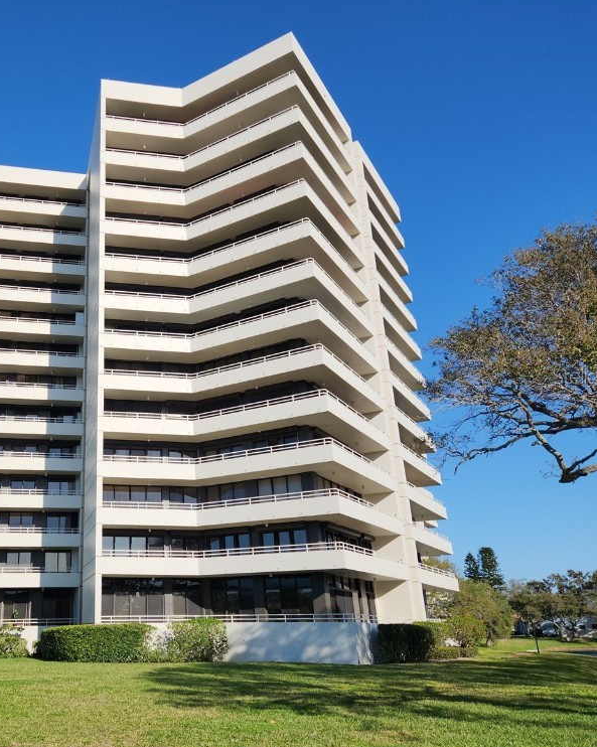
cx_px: 132
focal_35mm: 31
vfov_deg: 57.2
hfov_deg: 45.1
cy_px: 376
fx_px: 685
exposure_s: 1/3194
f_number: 1.8
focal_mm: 5.4
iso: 20
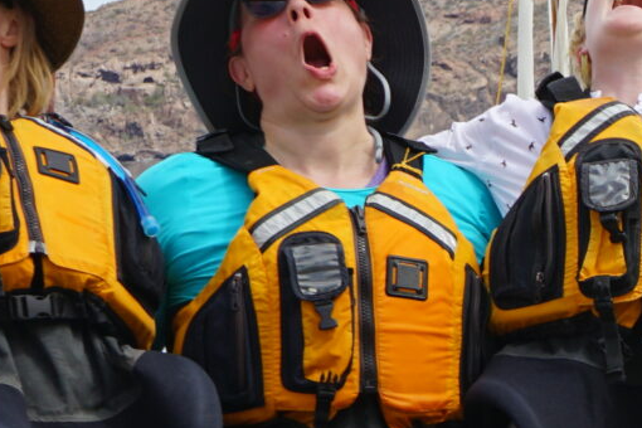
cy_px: 391
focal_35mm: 226
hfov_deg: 8.6
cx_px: 1332
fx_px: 4030
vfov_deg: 6.1
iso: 100
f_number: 11
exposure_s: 1/125
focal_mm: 45
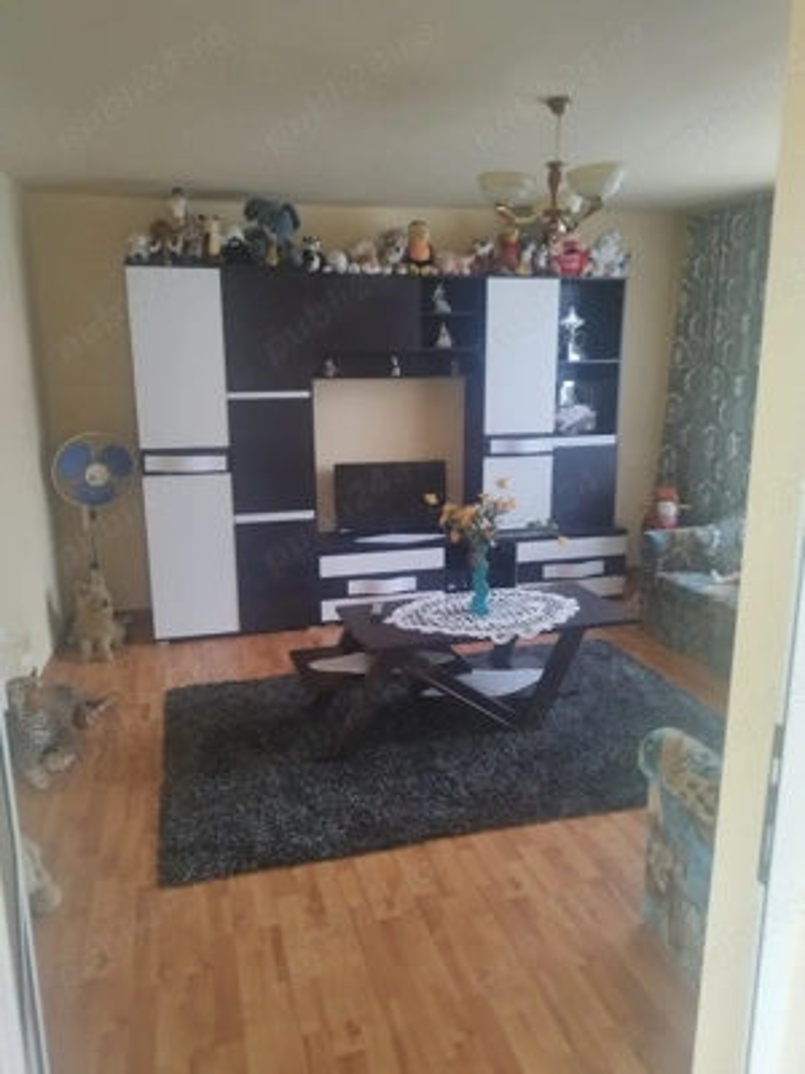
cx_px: 402
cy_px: 537
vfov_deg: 71.6
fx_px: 744
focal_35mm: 24
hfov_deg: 56.8
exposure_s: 1/25
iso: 320
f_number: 1.89
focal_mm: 5.89
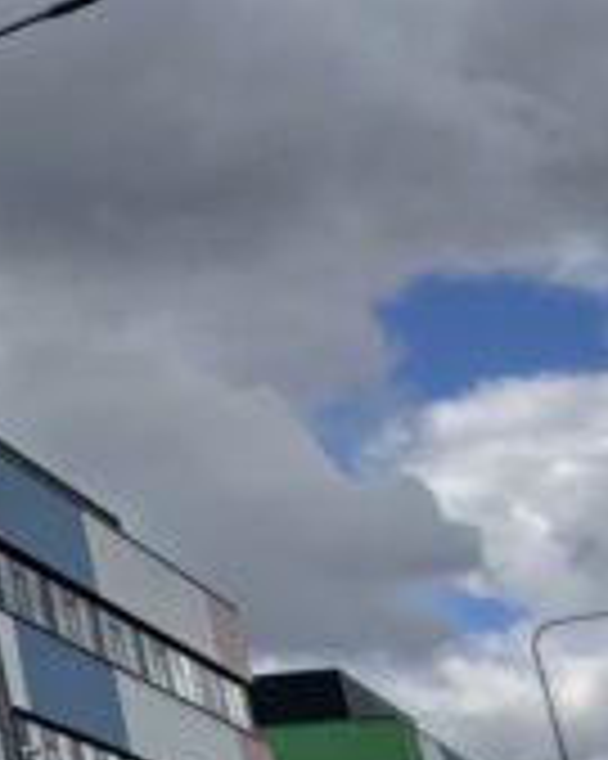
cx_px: -1153
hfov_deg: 11.6
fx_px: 1869
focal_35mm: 83
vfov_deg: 23.0
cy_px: 346
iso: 50
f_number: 2.2
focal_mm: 2.22
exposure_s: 1/2451
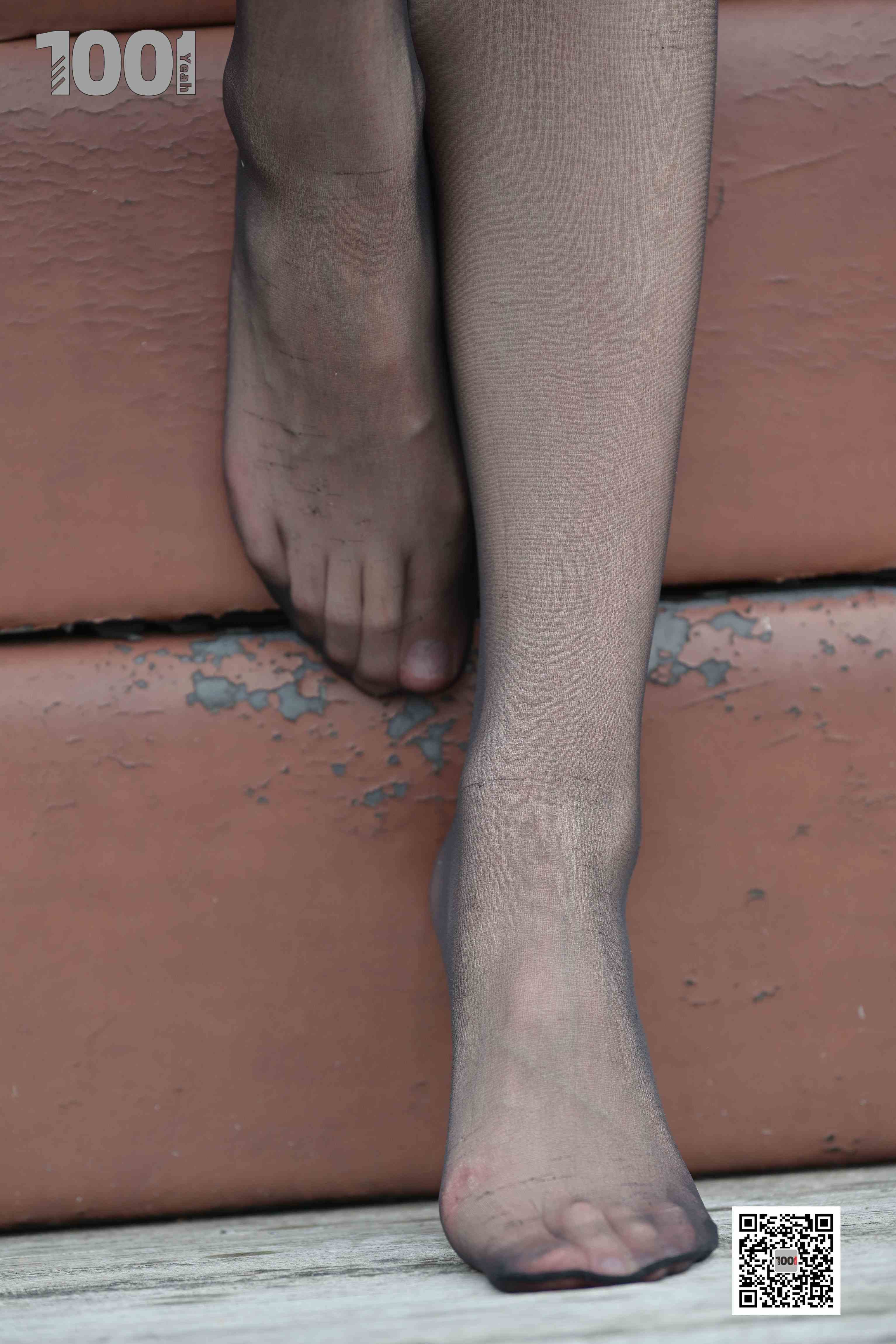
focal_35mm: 200
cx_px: 448
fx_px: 7466
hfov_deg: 6.9
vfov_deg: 10.3
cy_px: 672
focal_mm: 200
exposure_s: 1/320
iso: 200
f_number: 4
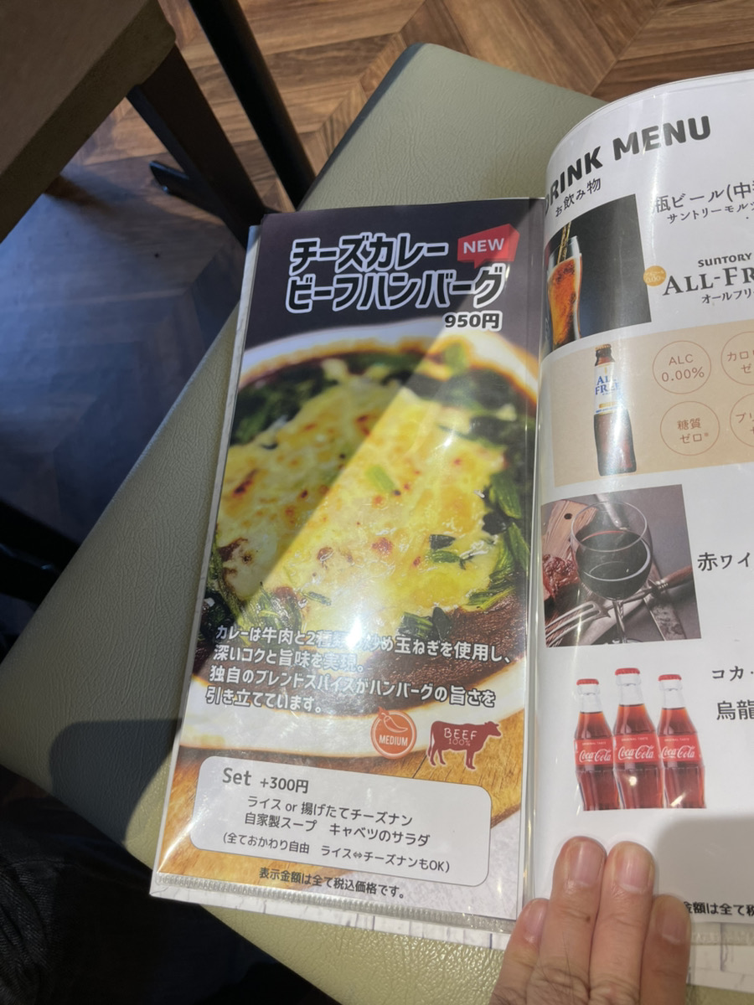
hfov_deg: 53.1
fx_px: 755
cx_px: 377
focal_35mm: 26
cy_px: 502
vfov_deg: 67.3
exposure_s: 1/120
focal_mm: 4.2
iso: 64
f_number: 1.6
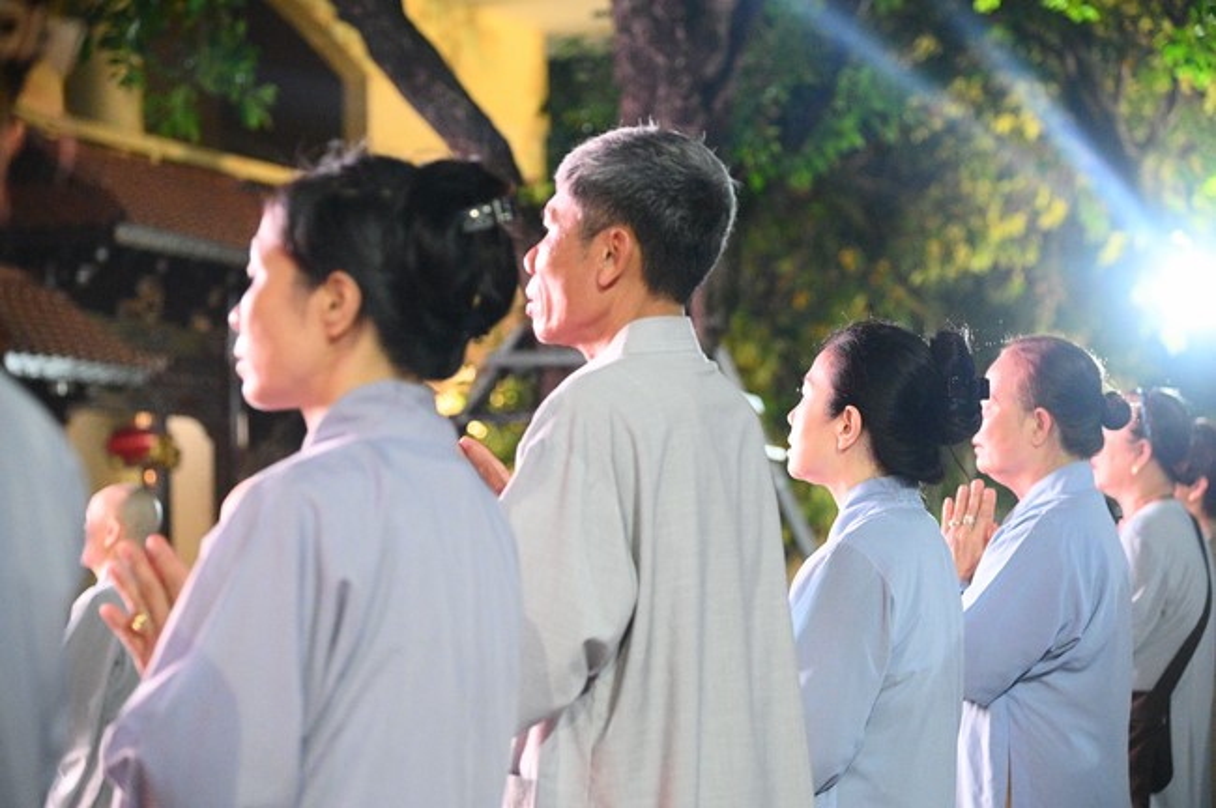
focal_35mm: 98
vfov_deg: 13.9
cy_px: 404
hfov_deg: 20.8
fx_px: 3307
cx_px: 608
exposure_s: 1/125
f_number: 4.5
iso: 20000
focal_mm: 98
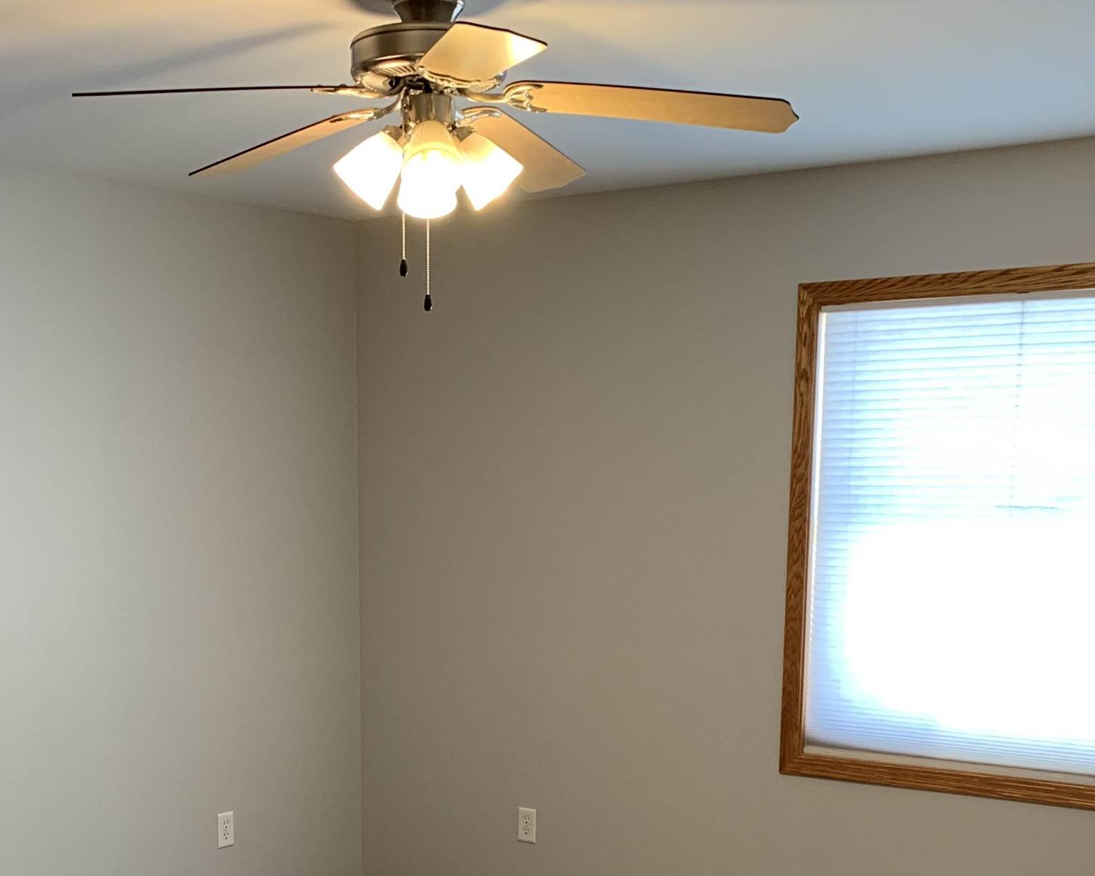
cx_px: 430
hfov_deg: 36.5
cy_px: 791
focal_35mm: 51
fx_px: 1653
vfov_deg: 28.5
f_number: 1.8
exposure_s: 1/60
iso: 100
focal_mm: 4.25
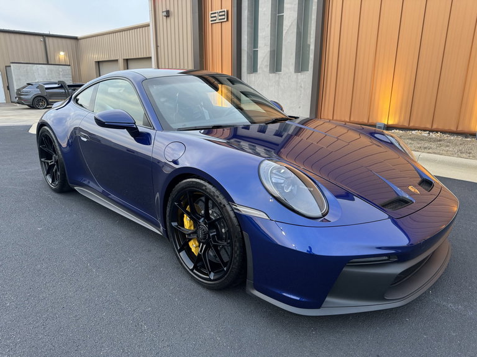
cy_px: 178
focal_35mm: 24
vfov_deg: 56.8
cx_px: 238
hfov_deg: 71.6
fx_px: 331
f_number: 1.78
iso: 200
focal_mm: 6.86
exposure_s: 1/89
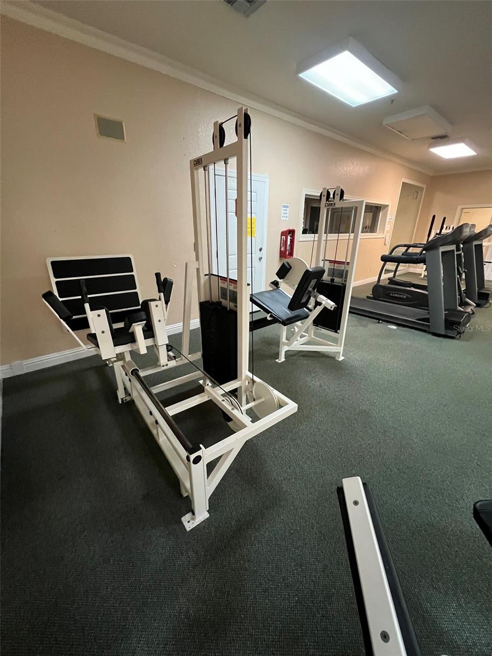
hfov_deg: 89.9
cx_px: 246
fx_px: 246
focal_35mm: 13
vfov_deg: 106.2
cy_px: 328
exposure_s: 1/60
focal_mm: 1.57
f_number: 1.8
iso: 640
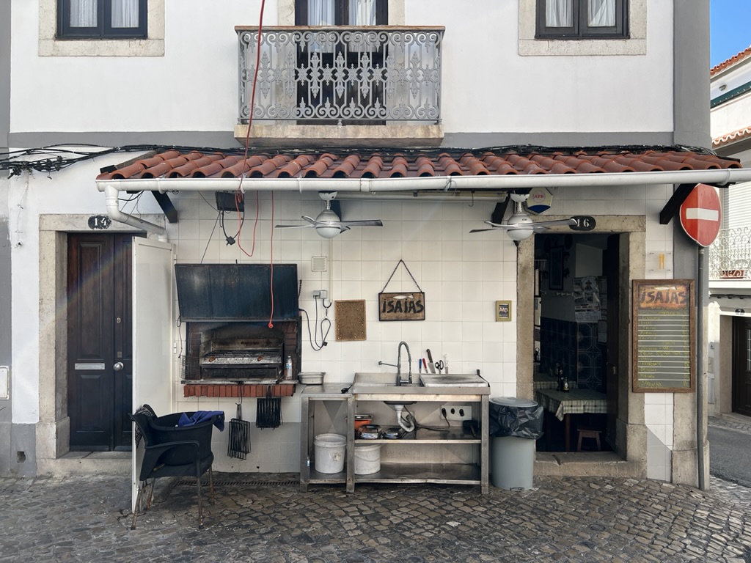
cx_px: 376
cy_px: 282
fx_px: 564
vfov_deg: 53.1
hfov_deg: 67.3
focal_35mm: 26
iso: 50
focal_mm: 5.7
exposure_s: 1/1597
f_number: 1.5
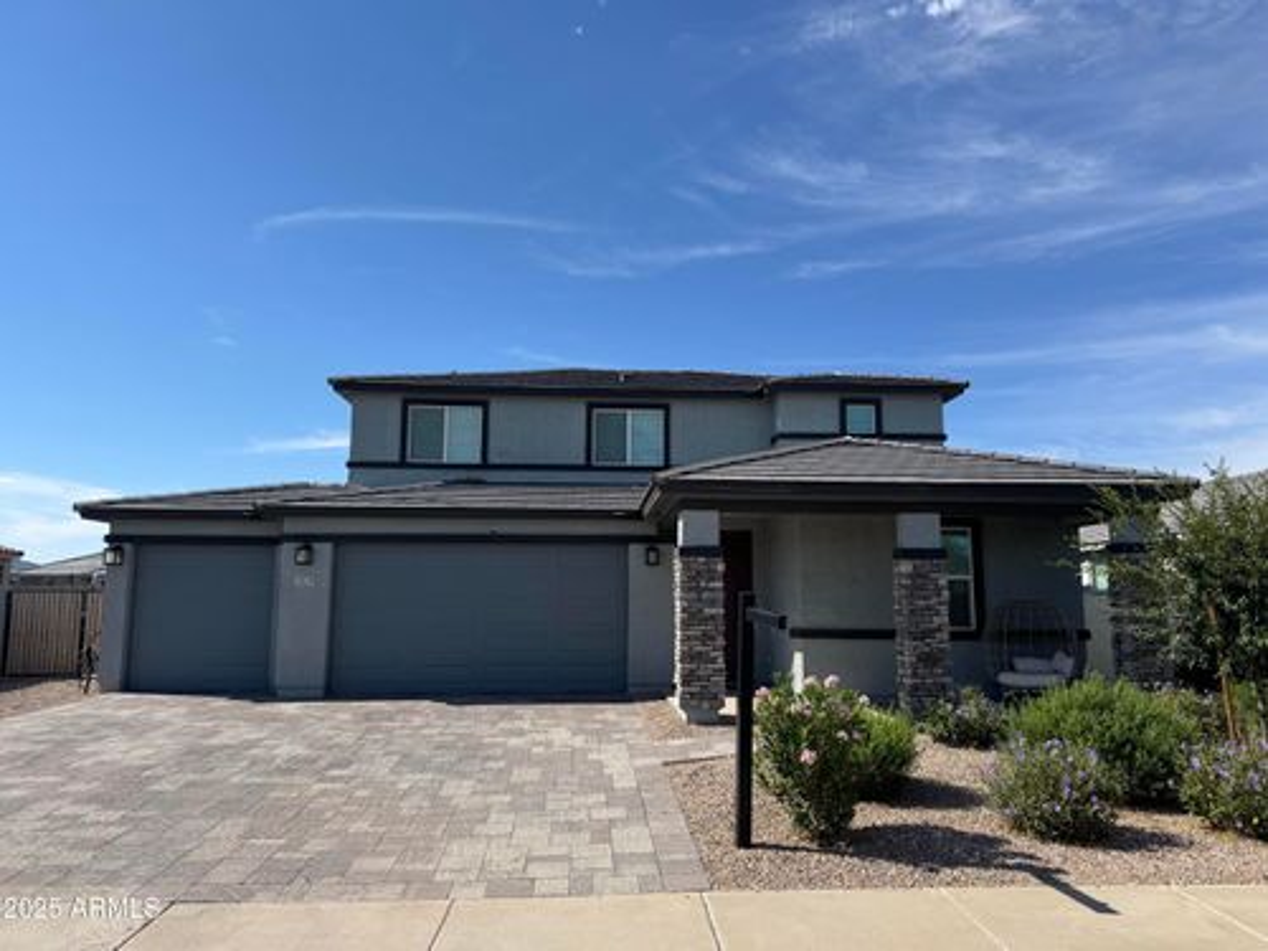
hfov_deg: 71.6
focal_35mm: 24
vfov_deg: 56.8
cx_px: 634
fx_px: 879
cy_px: 476
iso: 80
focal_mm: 6.76
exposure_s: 1/4950
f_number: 1.78
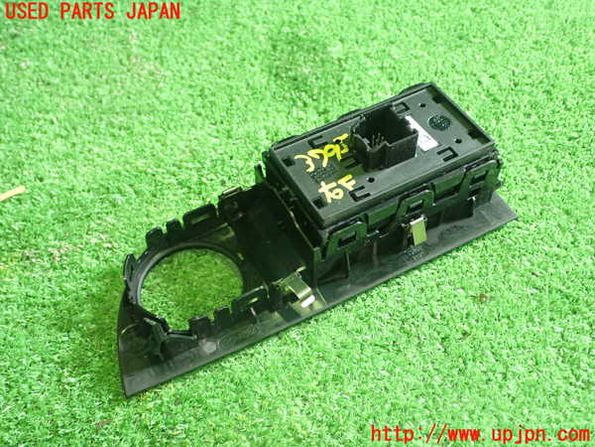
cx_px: 298
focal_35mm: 38
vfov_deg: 37.7
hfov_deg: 49.0
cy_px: 224
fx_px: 653
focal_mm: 6.83
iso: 500
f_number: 2.7
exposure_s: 1/40
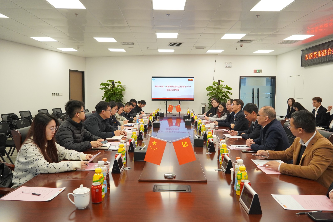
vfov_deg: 47.9
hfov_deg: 67.4
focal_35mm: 27
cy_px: 111
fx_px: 250
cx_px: 166
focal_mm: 18
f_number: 4
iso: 1000
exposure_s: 1/160
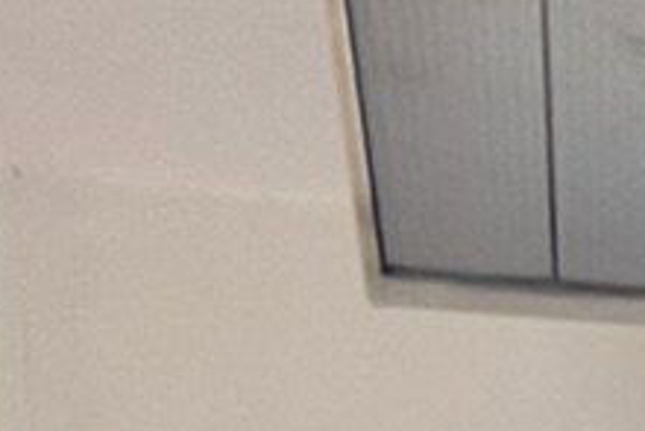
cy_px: 2768
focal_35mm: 281
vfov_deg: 3.9
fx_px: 5038
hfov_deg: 6.6
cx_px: 1997
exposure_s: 1/30
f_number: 1.8
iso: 320
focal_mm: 3
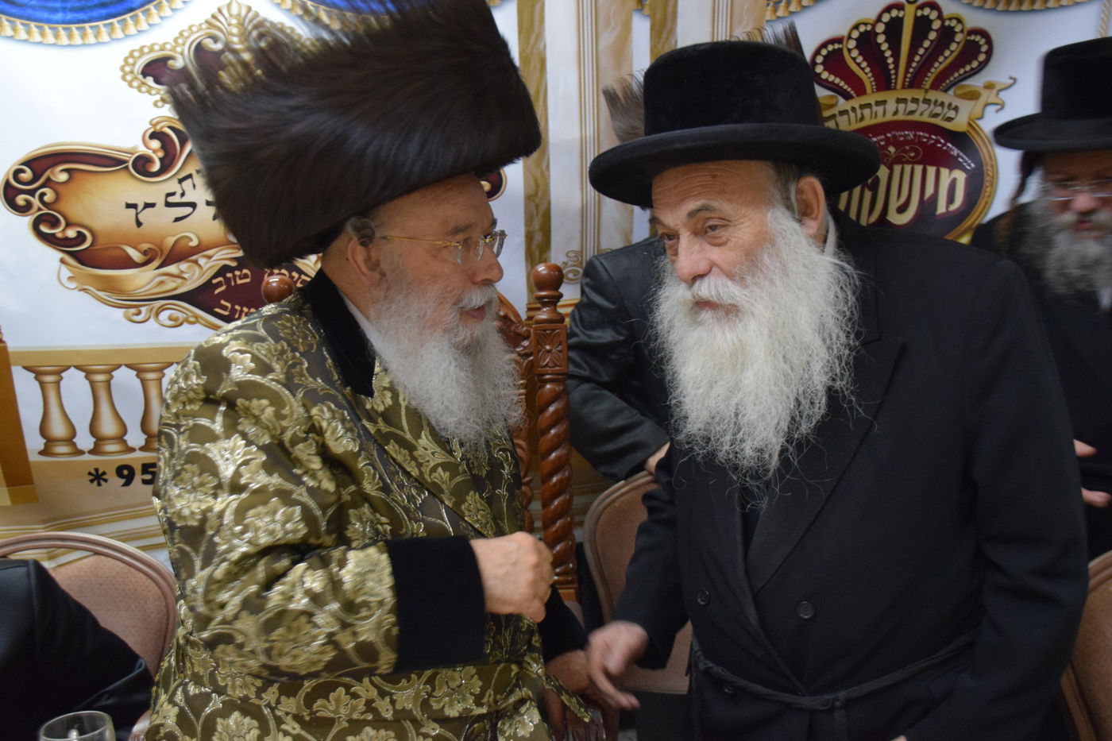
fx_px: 1158
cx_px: 556
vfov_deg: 35.5
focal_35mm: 38
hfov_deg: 51.3
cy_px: 370
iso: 2000
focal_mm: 25
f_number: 4
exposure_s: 1/60
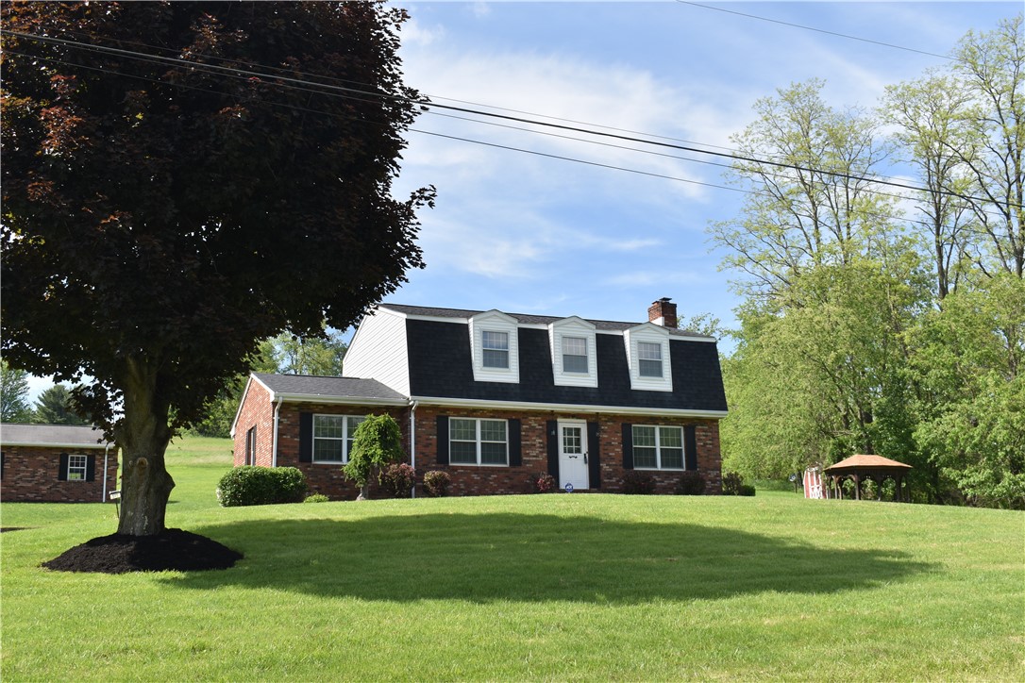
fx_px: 1110
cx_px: 512
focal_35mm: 39
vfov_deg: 34.2
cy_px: 342
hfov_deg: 49.6
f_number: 9
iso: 100
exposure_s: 1/200
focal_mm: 26
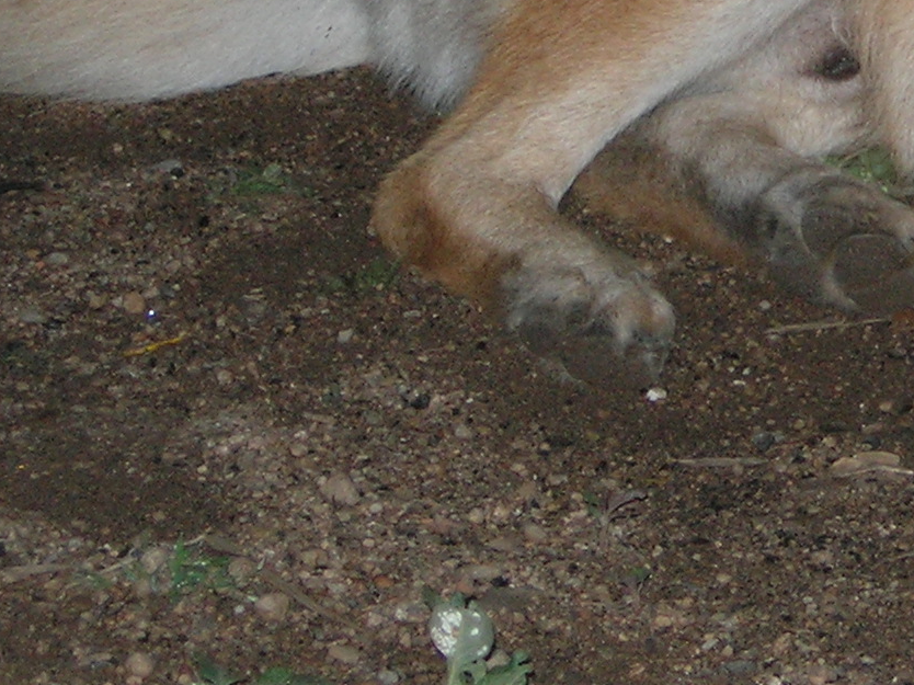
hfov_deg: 6.9
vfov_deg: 5.2
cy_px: -266
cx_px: 1117
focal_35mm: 286
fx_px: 7549
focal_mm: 19.1
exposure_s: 1/60.1
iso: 200
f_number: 4.3
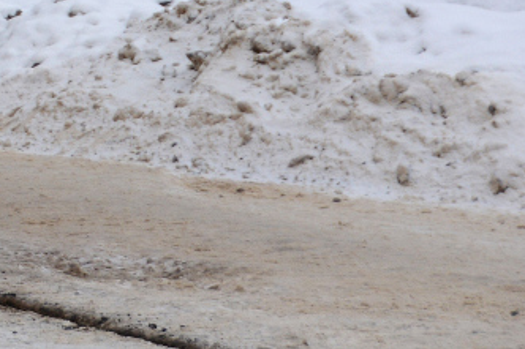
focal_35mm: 382
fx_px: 5567
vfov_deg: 3.6
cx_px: -476
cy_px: -334
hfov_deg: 5.3
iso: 200
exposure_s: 1/160
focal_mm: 65
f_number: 5
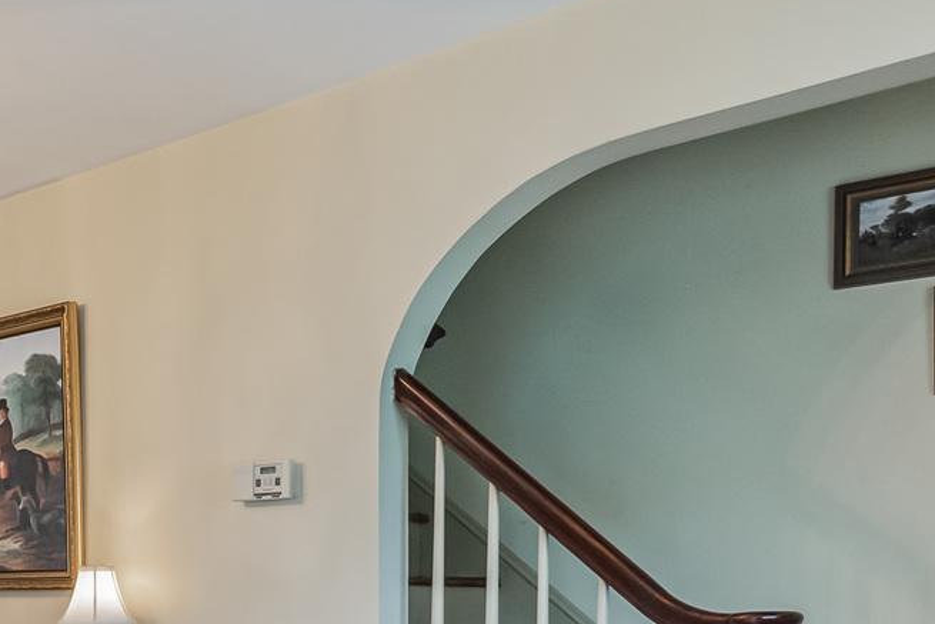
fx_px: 1299
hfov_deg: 33.1
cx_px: -160
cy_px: 595
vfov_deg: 25.9
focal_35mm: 50
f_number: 4.5
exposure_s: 1/60
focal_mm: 16
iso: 320
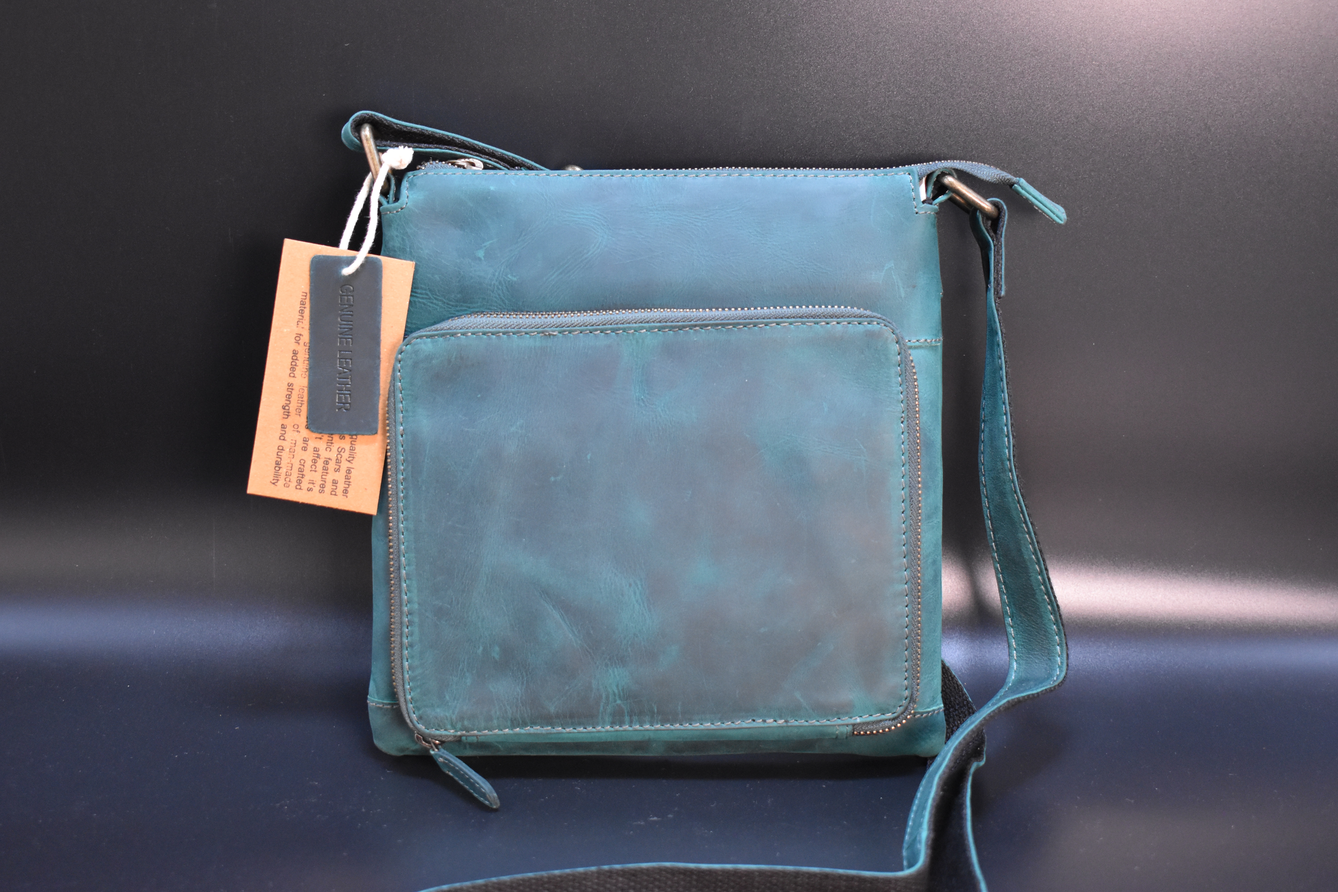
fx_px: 2118
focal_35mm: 57
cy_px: 446
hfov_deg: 35.1
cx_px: 669
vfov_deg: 23.8
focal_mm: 38
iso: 2200
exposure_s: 1/60
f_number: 4.8
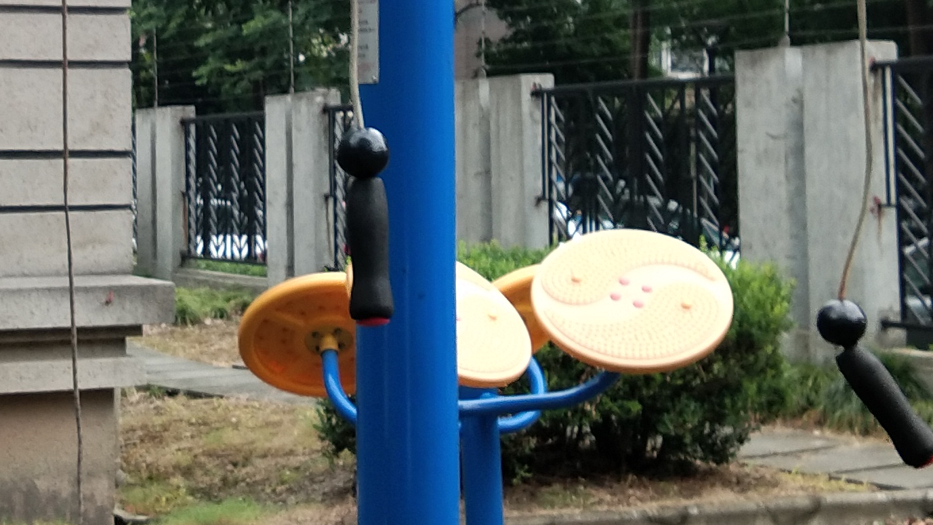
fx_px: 2524
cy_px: 61
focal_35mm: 102
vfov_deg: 11.8
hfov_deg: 20.8
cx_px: 268
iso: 100
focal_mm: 3.69
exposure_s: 1/50
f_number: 2.2
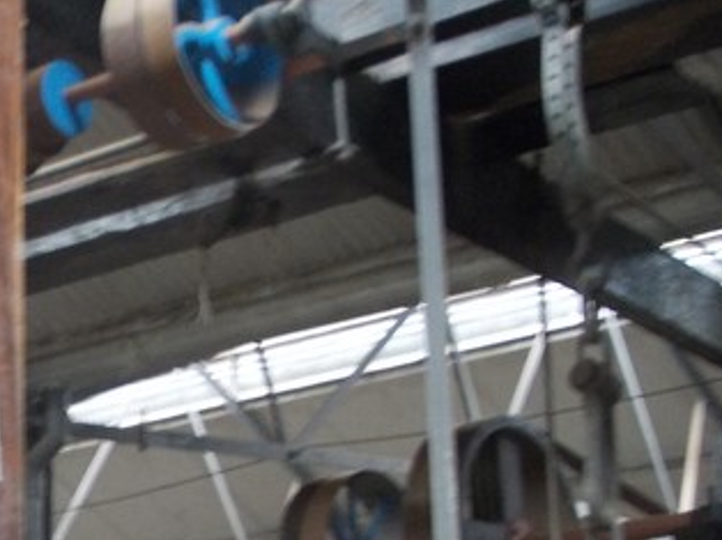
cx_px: -57
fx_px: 2188
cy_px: 604
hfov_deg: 18.1
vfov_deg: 13.8
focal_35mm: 105
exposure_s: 1/6
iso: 200
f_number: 3.3
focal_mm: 6.1
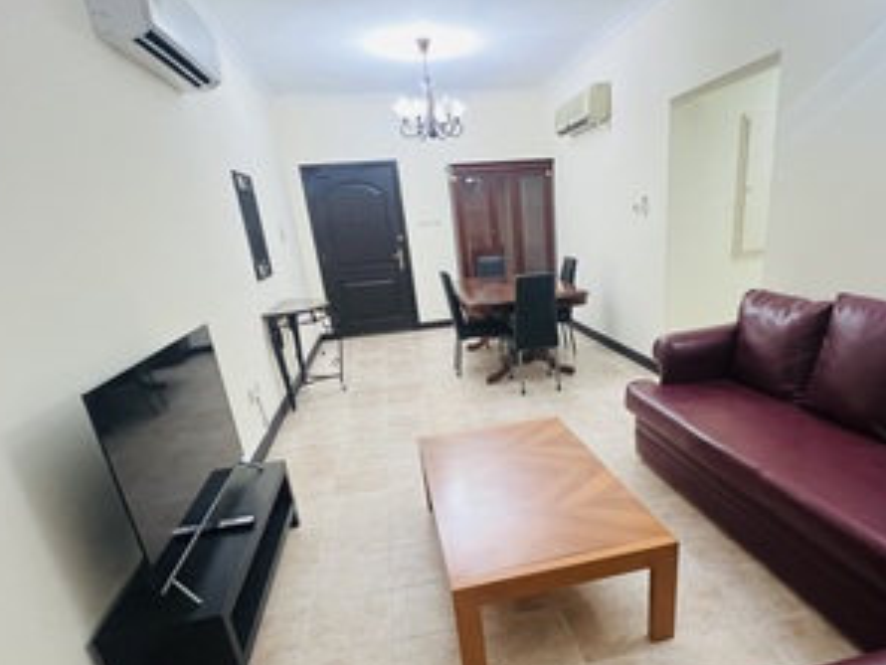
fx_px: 512
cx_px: 521
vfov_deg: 64.7
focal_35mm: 20
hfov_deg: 81.0
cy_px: 431
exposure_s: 1/50
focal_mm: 1.57
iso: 250
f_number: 1.8
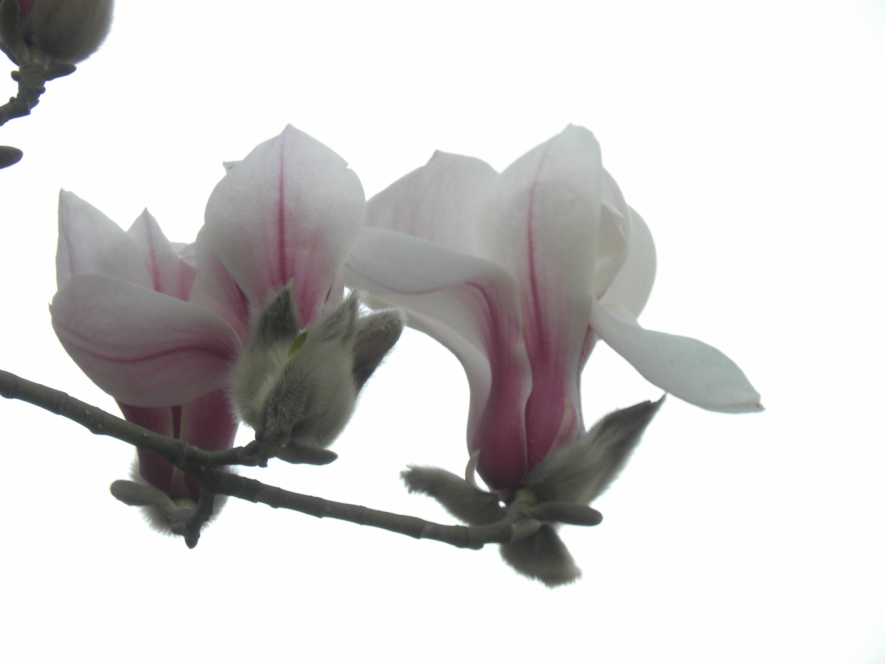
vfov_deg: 5.1
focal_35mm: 291
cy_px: 332
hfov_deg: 6.8
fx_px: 7440
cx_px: 442
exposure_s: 1/85.6
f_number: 5
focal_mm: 51.8
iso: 64
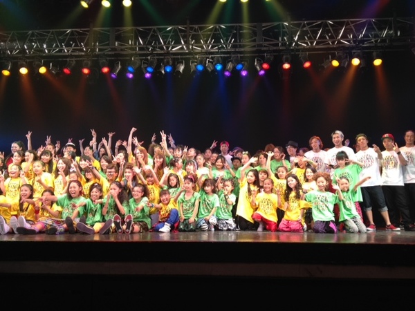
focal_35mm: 35
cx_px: 208
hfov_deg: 52.6
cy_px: 156
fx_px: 420
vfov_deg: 40.7
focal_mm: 4.28
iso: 64
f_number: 2.4
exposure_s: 1/60
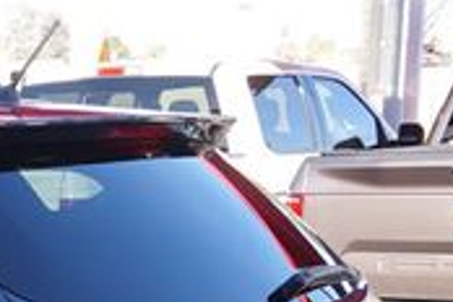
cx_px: -302
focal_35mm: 116
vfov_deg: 11.2
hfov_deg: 15.7
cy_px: 505
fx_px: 1458
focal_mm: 21
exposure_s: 1/80
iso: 100
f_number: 5.6
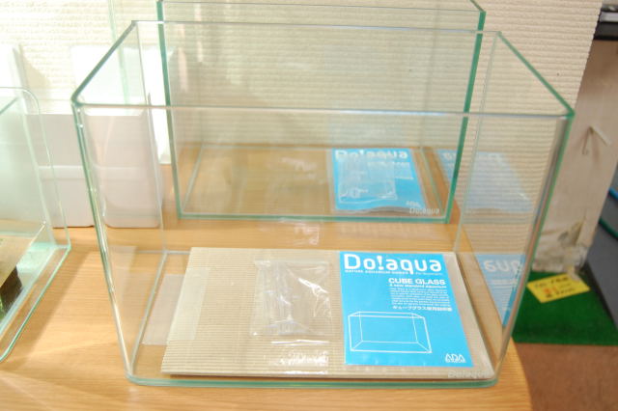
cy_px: 206
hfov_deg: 53.2
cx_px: 309
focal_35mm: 36
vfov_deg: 36.8
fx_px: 618
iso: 800
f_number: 4.5
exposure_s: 1/60
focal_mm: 24
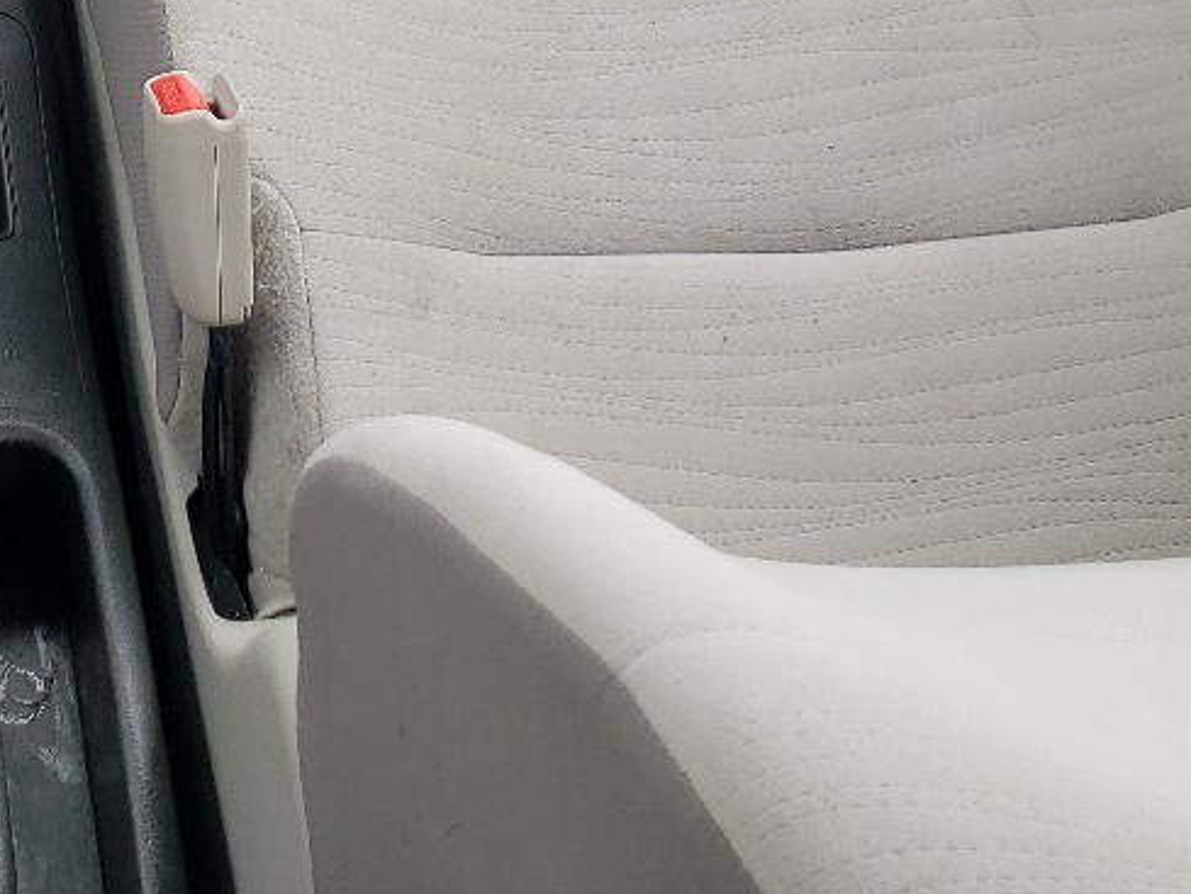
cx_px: -114
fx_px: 2925
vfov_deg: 15.8
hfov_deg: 21.8
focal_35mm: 85
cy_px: -485
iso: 50
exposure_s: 1/161
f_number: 1.5
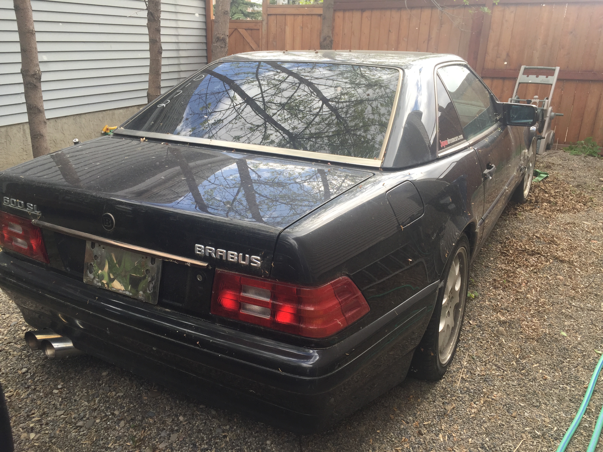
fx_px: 505
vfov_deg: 48.2
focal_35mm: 29
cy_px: 226
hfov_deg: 61.7
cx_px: 302
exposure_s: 1/373
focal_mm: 4.15
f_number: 2.2
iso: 32
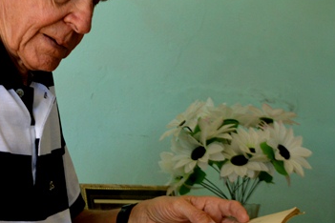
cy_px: 116
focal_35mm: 93
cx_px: 43
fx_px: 865
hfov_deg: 21.5
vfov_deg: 14.7
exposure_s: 1/125
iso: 800
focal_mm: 34
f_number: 5.6
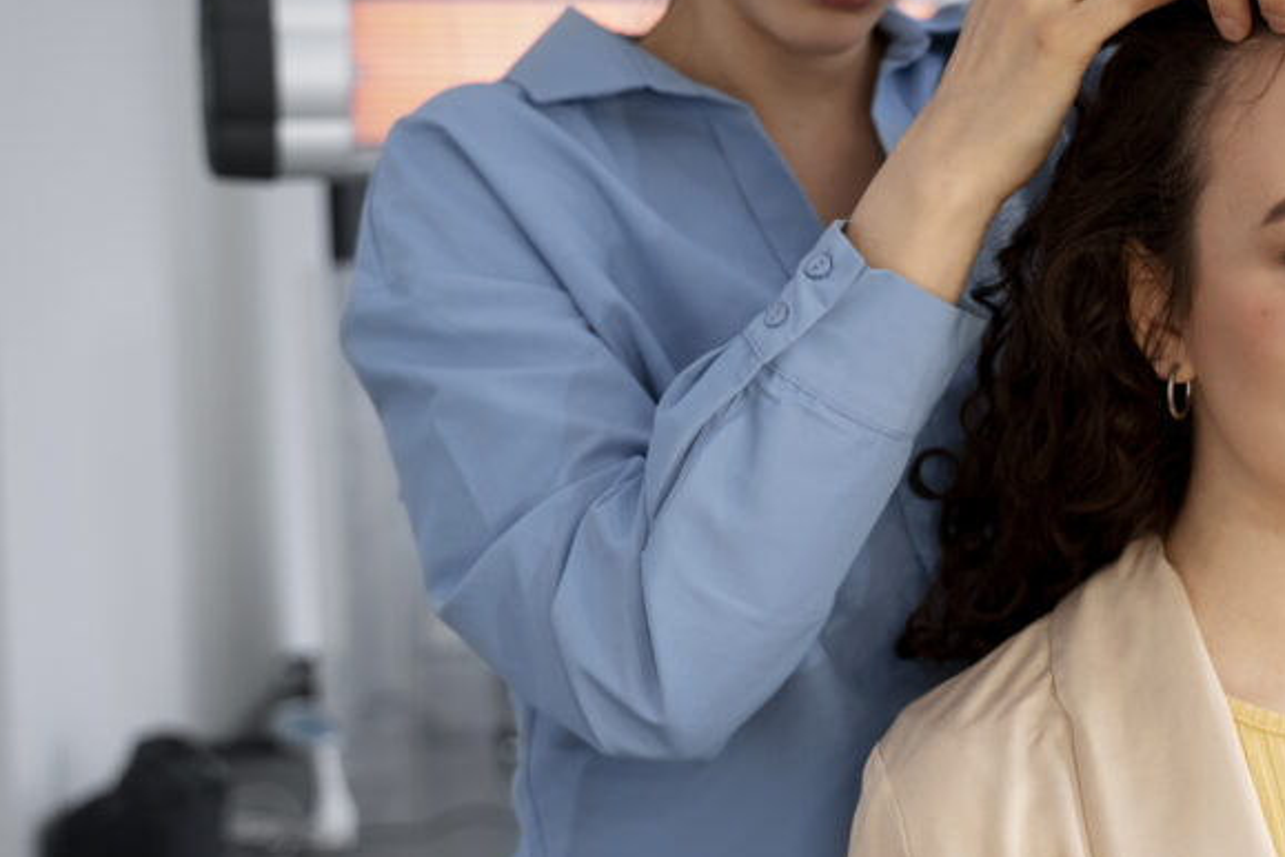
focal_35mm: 69
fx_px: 2463
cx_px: 1012
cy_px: 350
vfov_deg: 19.7
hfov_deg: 28.7
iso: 320
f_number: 3.5
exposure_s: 1/160
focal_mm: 39
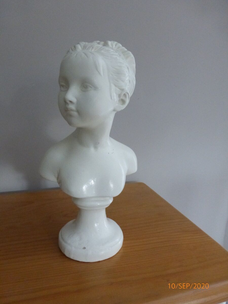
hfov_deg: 54.9
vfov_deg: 69.4
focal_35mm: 25
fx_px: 220
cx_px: 114
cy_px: 152
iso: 800
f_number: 3.3
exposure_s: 1/60
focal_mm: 4.3
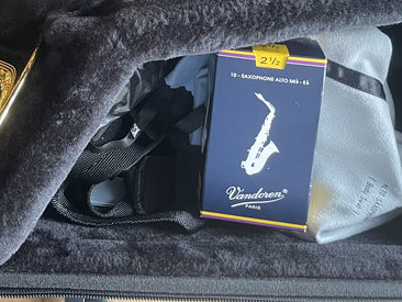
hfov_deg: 25.8
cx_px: -12
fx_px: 825
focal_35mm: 71
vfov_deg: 19.1
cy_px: -98
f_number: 1.6
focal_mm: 4.2
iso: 250
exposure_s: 1/60
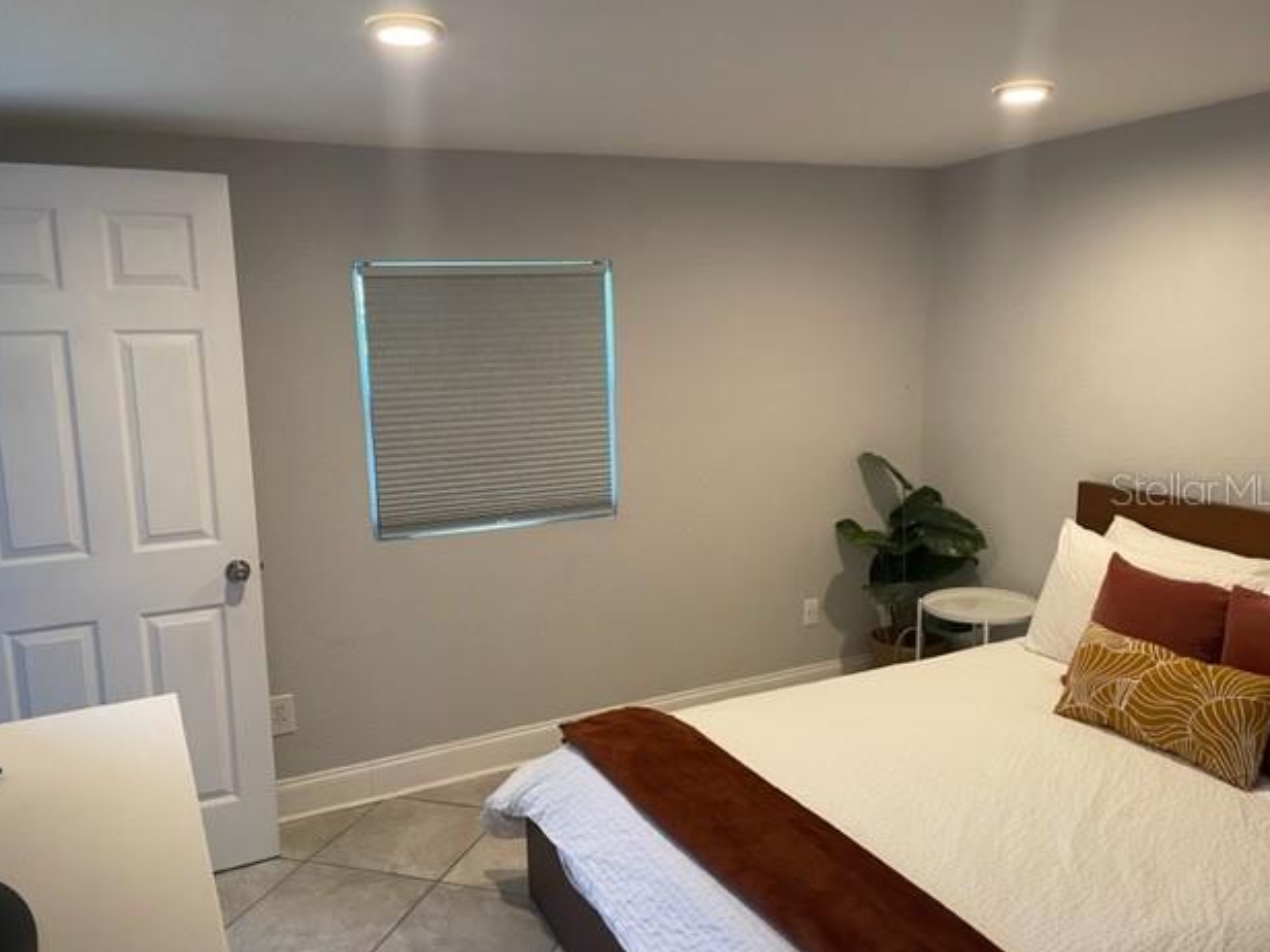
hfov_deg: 65.3
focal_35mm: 27
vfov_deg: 51.3
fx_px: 991
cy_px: 488
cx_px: 645
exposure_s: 1/60
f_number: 1.6
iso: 125
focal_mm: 4.2
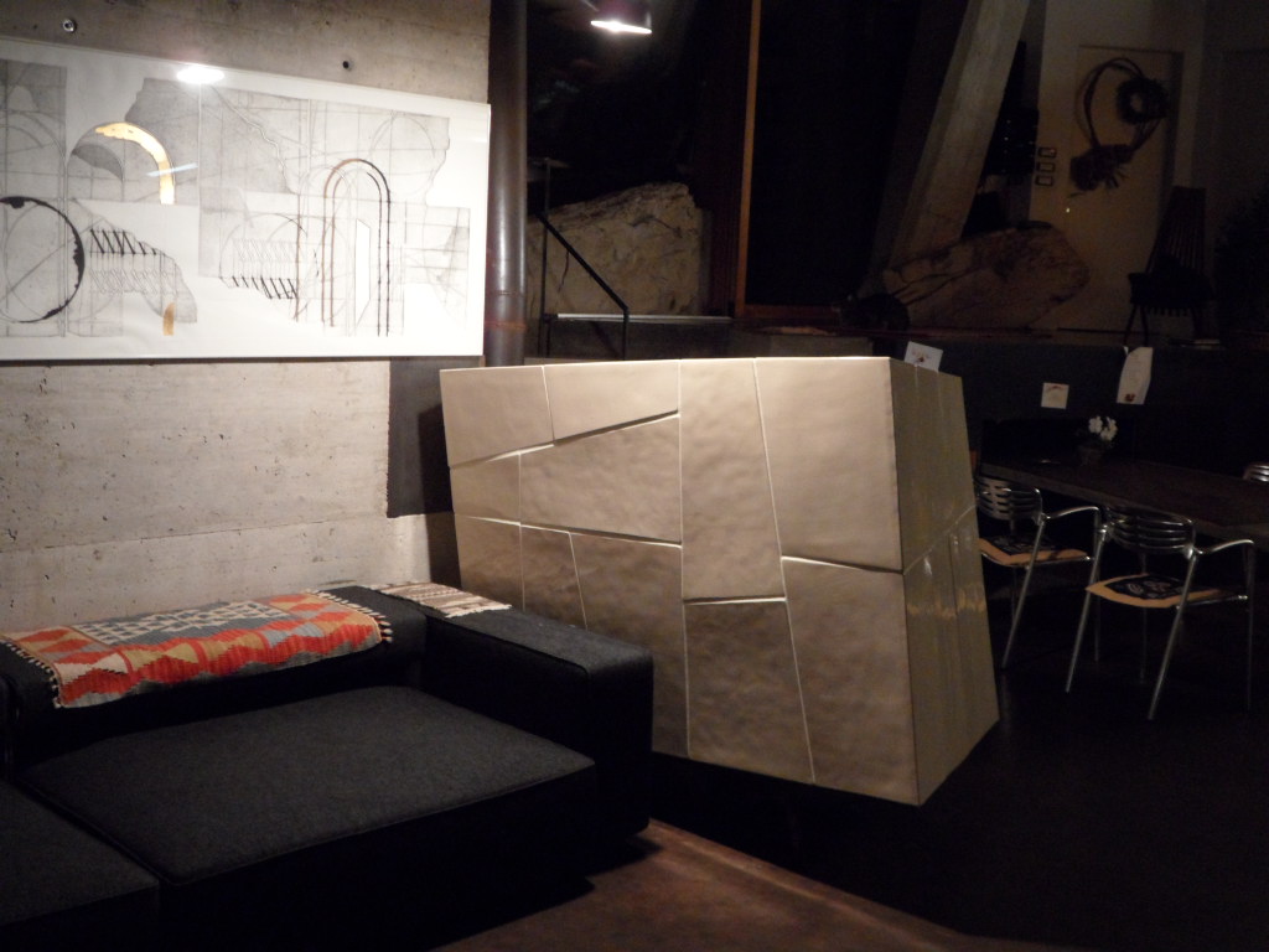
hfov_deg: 46.8
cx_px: 634
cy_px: 476
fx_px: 1466
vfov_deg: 36.0
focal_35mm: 40
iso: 400
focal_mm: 6.6
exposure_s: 1/3
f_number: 3.6
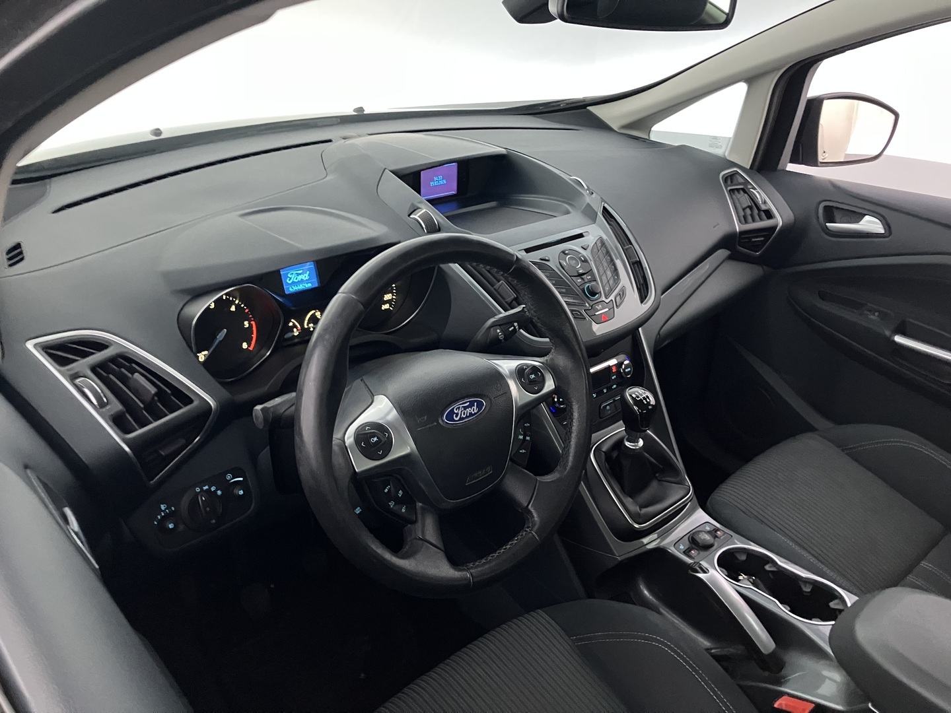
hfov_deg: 63.4
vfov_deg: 49.7
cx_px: 476
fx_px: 769
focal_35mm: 28
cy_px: 356
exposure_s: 1/27
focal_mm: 3.99
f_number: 1.8
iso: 640
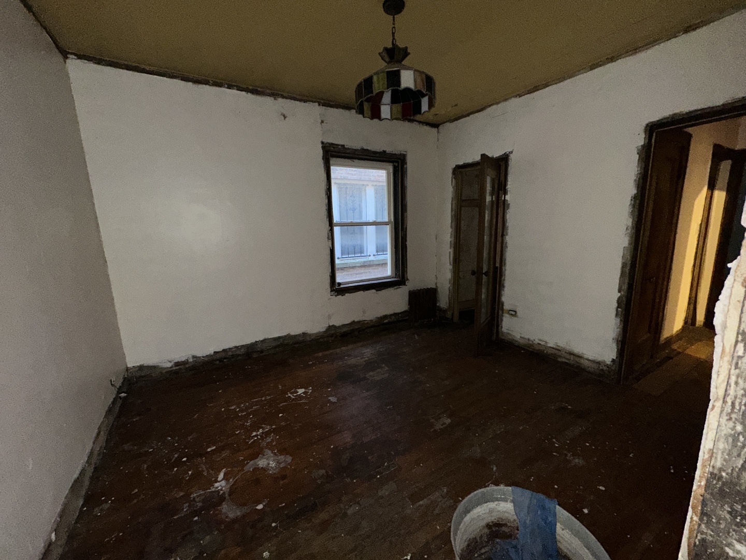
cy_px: 280
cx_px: 373
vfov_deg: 85.7
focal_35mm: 14
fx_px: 302
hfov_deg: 102.1
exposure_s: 1/40
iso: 160
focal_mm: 2.22
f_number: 2.2
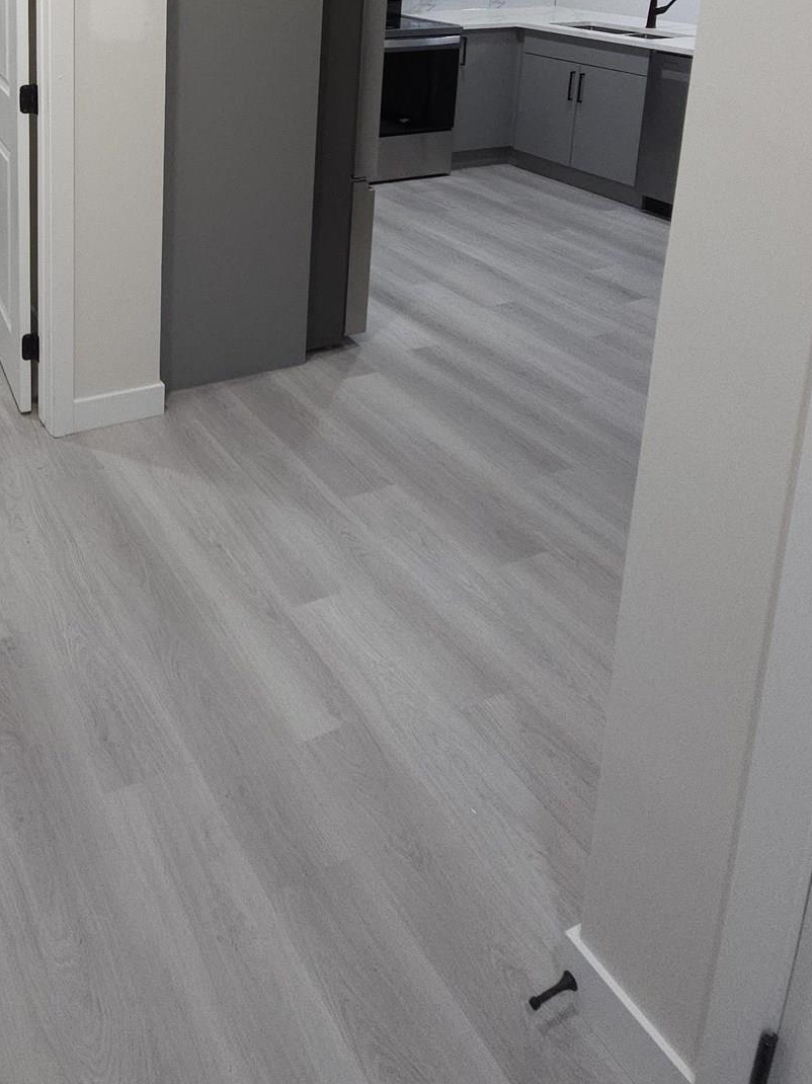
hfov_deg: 46.9
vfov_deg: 54.6
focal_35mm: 28
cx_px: 153
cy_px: 95
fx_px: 876
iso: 160
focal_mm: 2.2
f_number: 2.2
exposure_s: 1/30
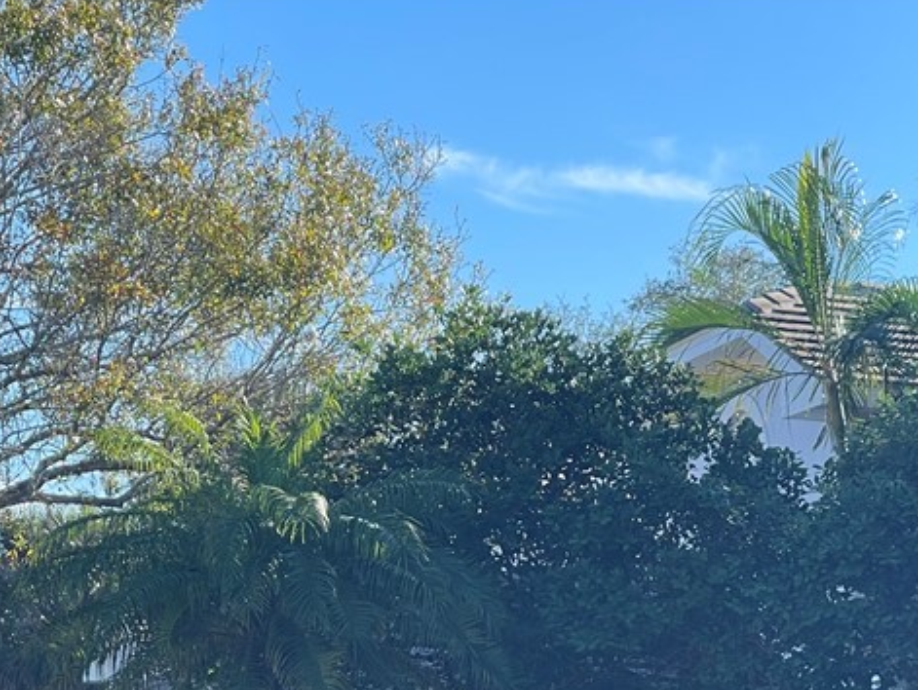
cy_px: 729
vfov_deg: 10.6
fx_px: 3689
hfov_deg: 14.1
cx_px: 676
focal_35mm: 139
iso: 20
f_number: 2.2
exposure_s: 1/339
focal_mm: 7.5
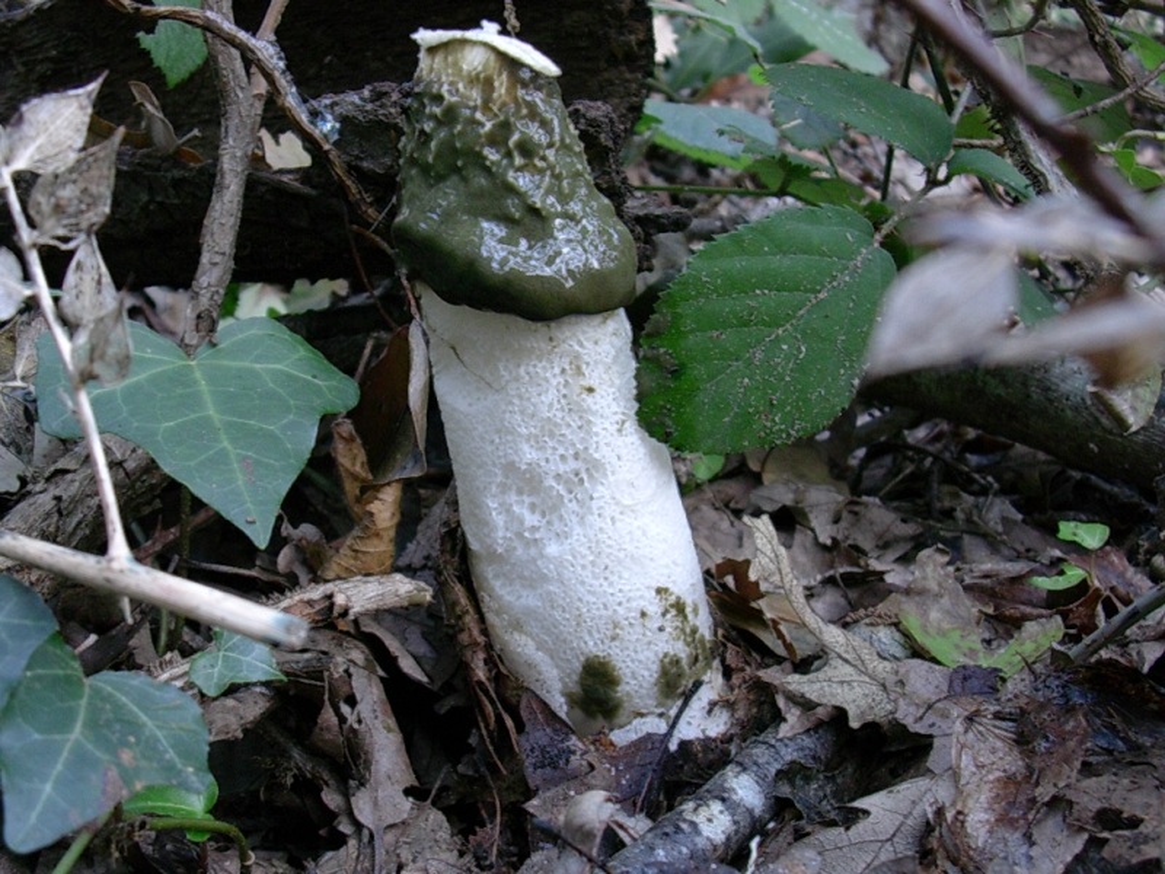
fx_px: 1514
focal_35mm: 45
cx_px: 582
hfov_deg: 42.1
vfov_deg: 32.2
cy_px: 437
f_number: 2.9
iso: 70
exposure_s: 1/19
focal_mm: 6.7
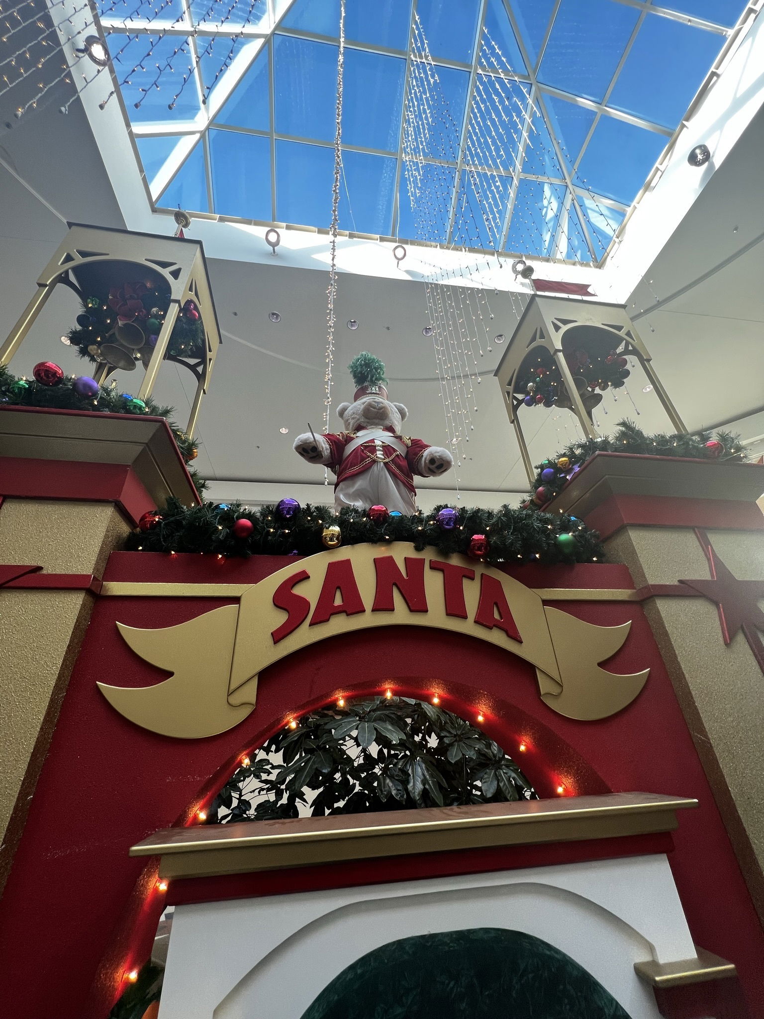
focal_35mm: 13
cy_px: 510
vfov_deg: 106.2
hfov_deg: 89.9
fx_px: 383
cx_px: 382
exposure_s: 1/120
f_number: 1.8
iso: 64
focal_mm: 1.57
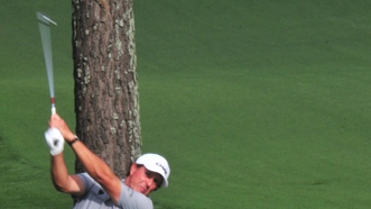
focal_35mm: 517
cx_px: 293
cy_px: 222
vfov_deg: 2.3
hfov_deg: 4.2
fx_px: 5087
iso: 400
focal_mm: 145
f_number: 25
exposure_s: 1/125
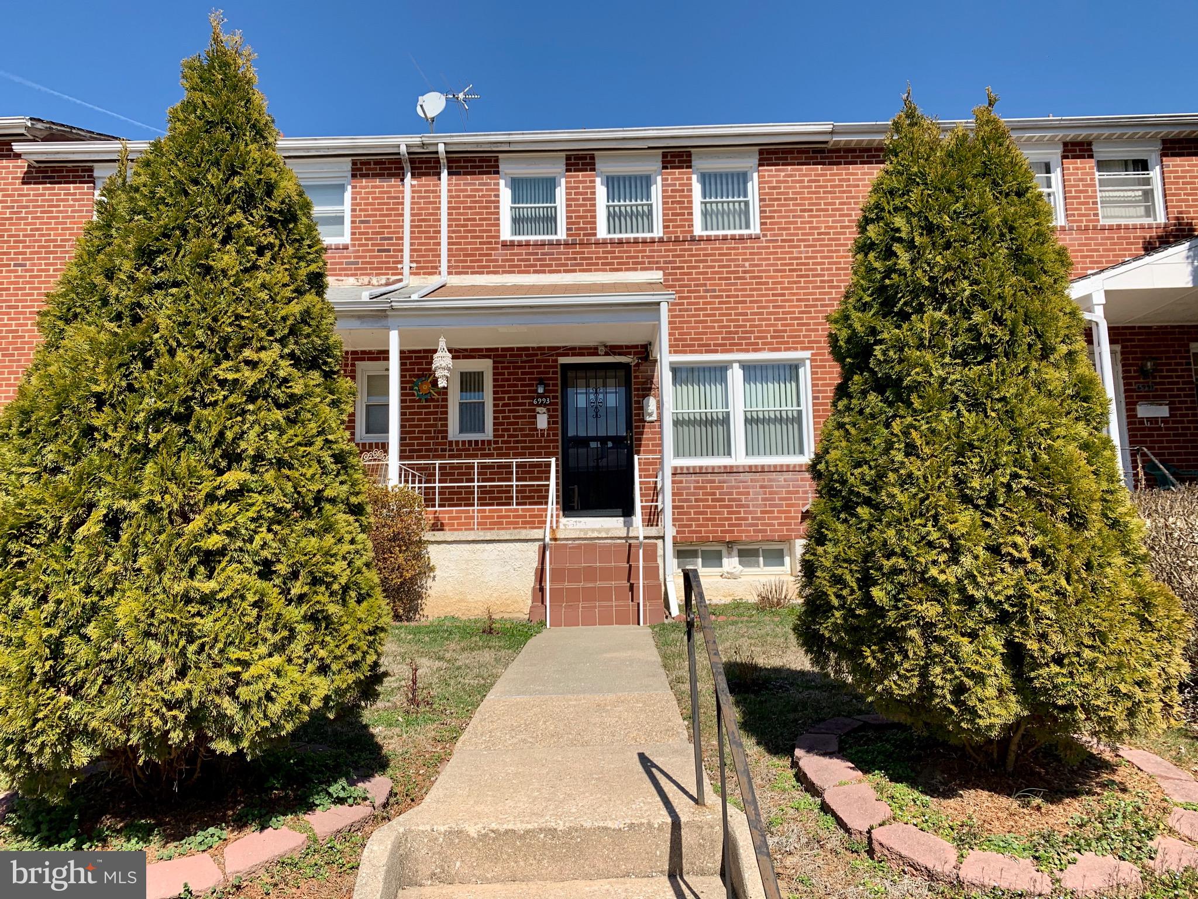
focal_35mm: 26
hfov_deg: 67.3
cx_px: 599
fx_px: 900
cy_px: 450
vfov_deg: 53.1
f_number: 1.8
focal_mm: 4.25
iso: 25
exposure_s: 1/2364
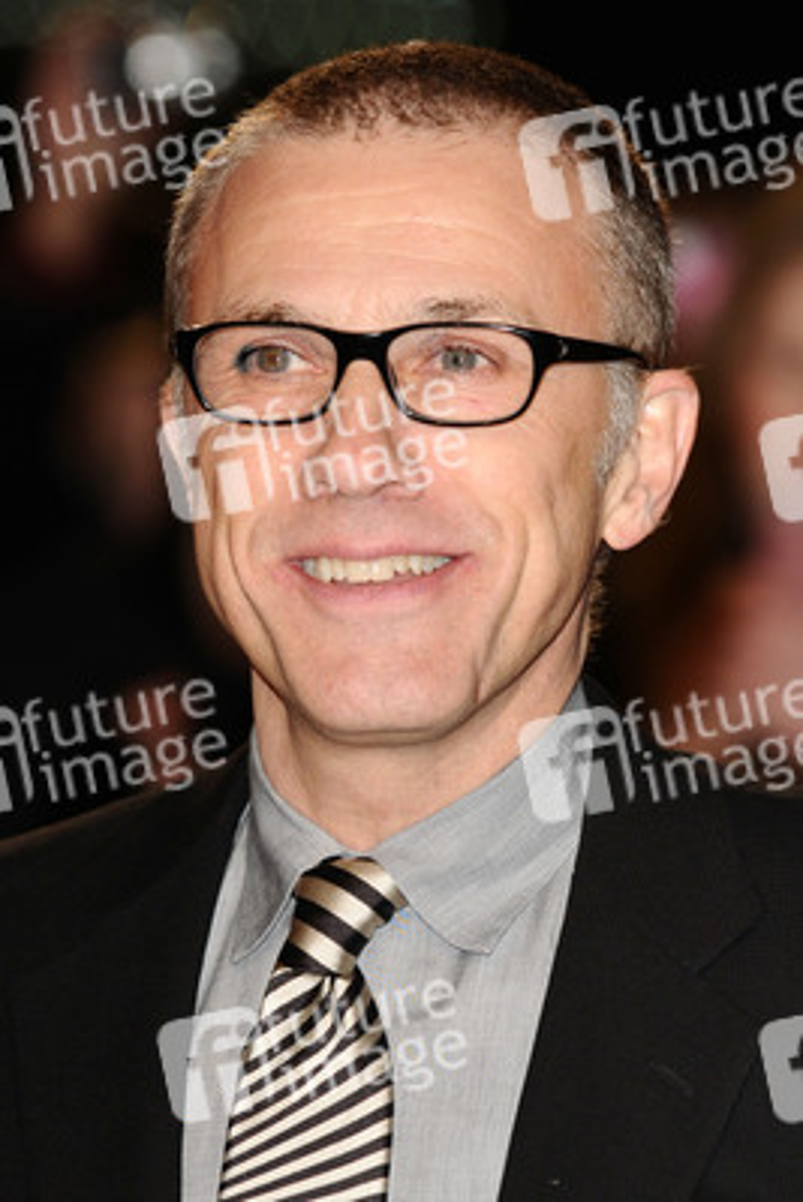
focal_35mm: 232
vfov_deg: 8.9
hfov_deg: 5.9
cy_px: 601
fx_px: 7772
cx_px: 402
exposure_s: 1/200
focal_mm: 155
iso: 320
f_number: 4
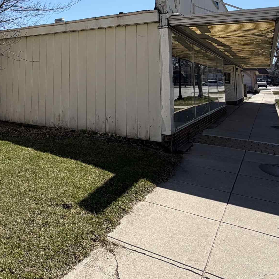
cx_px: 33
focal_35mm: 33
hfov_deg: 45.5
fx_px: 301
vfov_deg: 47.0
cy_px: 54
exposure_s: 1/770
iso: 20
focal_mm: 2.22
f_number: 2.2
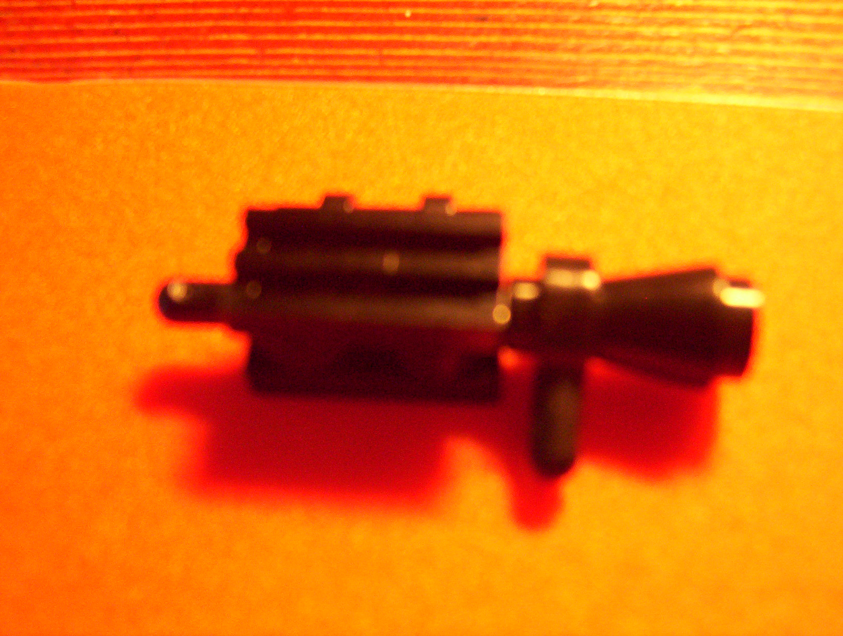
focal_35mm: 43
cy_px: 318
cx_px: 422
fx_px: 1050
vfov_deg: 33.7
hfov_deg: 43.8
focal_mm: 5.77
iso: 200
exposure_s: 1/22.3
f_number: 2.73
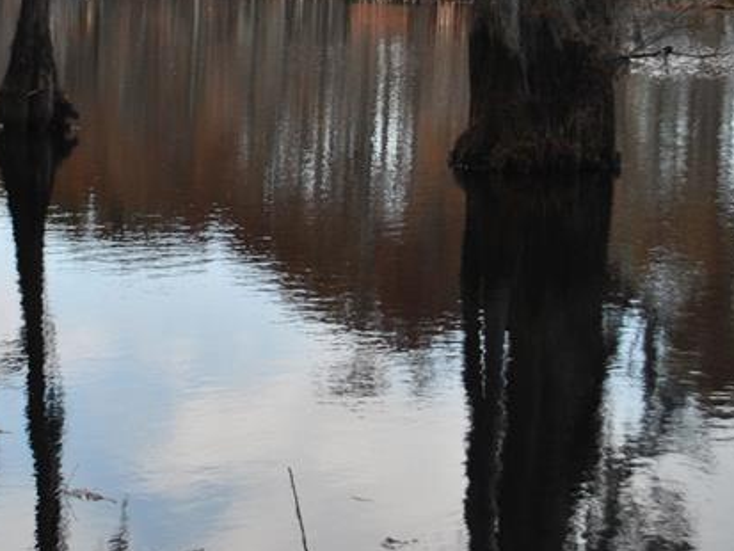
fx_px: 1973
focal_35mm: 93
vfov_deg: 15.7
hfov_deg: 20.9
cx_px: 176
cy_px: 58
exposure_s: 1/160
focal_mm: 26
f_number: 4.2
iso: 100
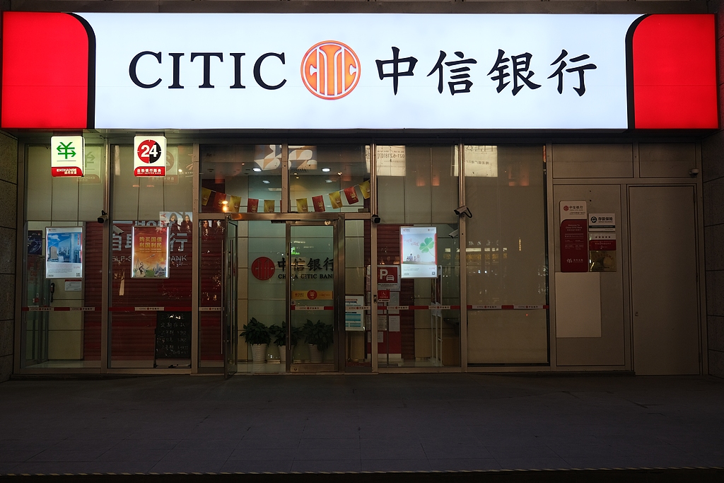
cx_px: 362
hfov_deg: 54.4
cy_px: 242
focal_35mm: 35
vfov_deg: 37.9
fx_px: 704
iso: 320
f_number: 3.2
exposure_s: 1/38
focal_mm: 23.3
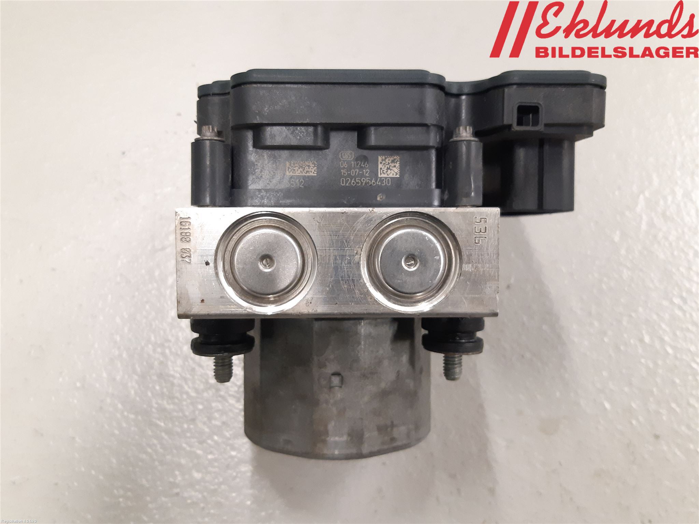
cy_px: 262
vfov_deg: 53.1
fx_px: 525
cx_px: 350
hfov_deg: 67.3
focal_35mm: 26
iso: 250
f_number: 1.7
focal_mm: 3.93
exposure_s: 1/50
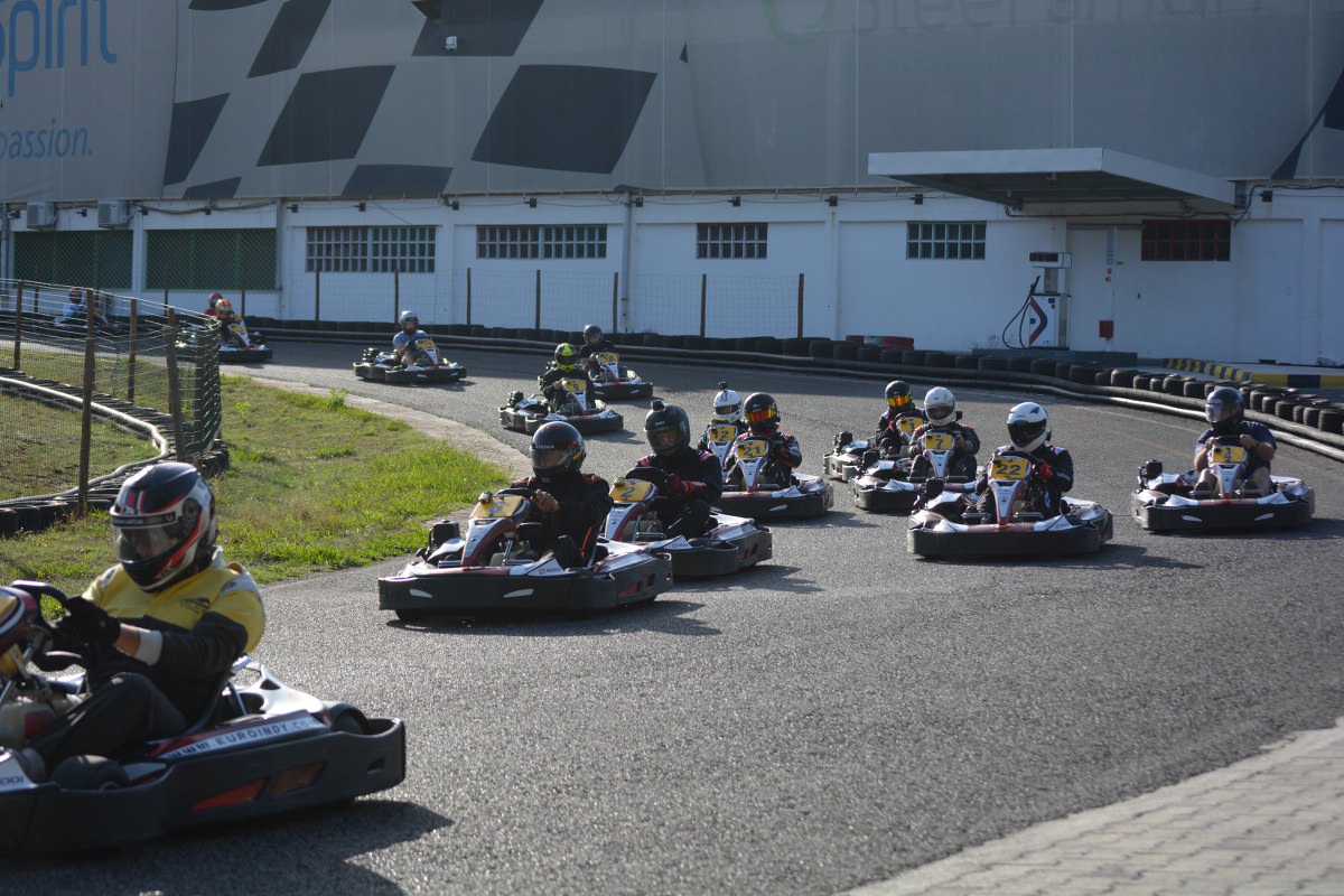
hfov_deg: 24.6
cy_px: 448
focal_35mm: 82
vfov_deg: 16.6
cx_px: 672
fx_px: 3080
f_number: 5.6
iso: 400
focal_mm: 55
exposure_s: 1/1600
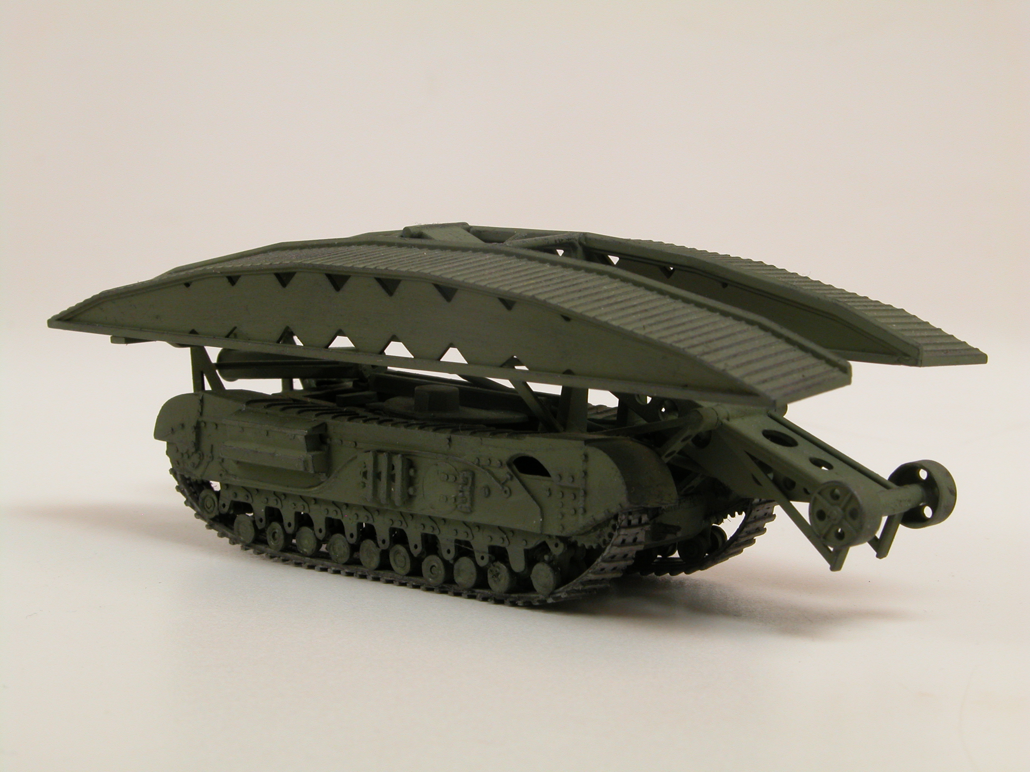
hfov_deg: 21.3
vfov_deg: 16.1
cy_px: 386
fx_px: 2737
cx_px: 515
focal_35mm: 92
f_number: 8
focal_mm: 23.7
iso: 100
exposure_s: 1/11.8
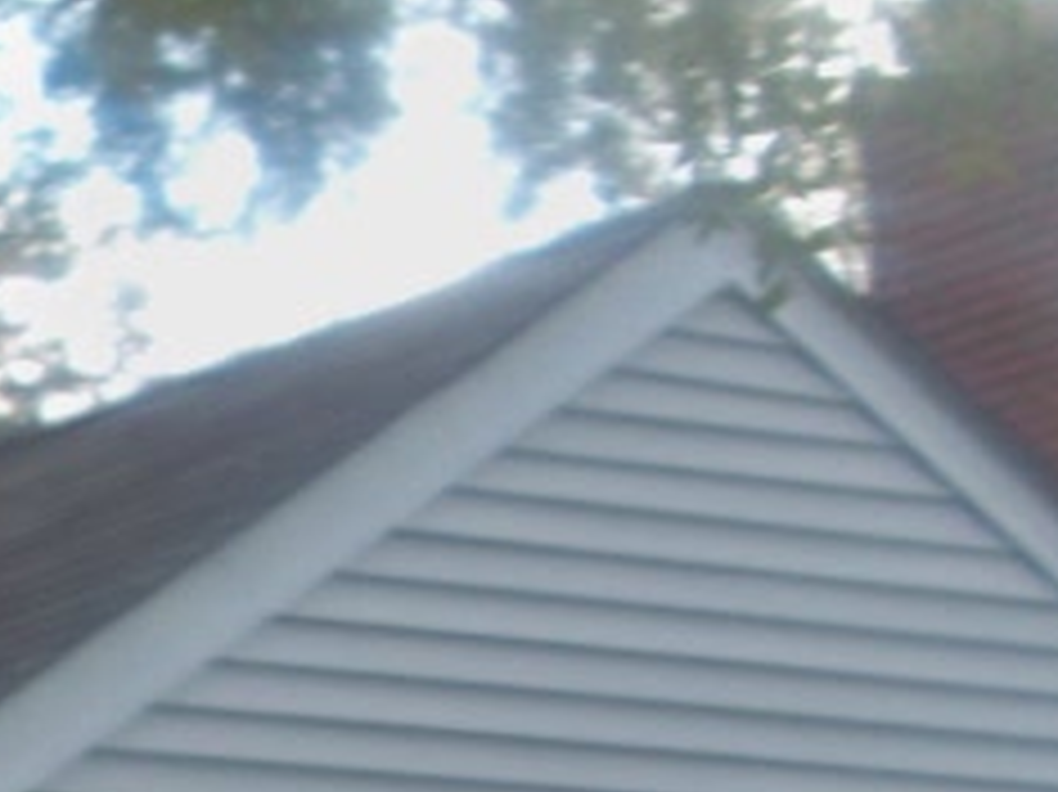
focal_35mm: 229
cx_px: -927
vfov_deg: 6.4
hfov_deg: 8.3
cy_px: 1202
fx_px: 6996
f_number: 3.7
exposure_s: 1/125
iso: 80
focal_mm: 7.5
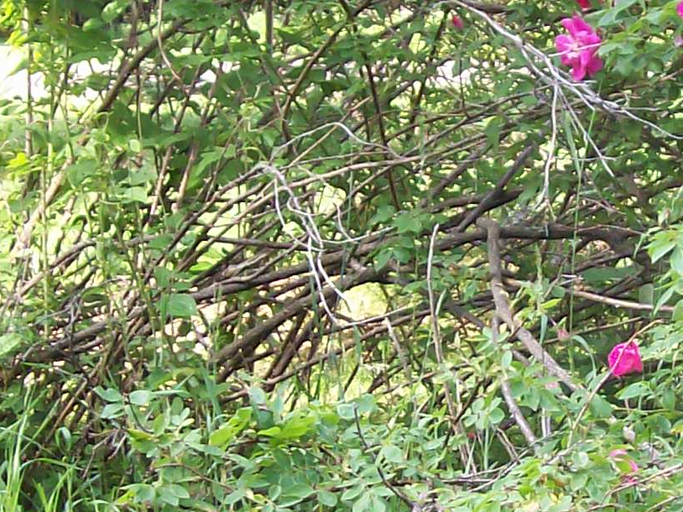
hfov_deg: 15.6
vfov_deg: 11.7
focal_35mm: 126
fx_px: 2485
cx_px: 441
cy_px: 331
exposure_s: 1/117
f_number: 2.7
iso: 80
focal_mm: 6
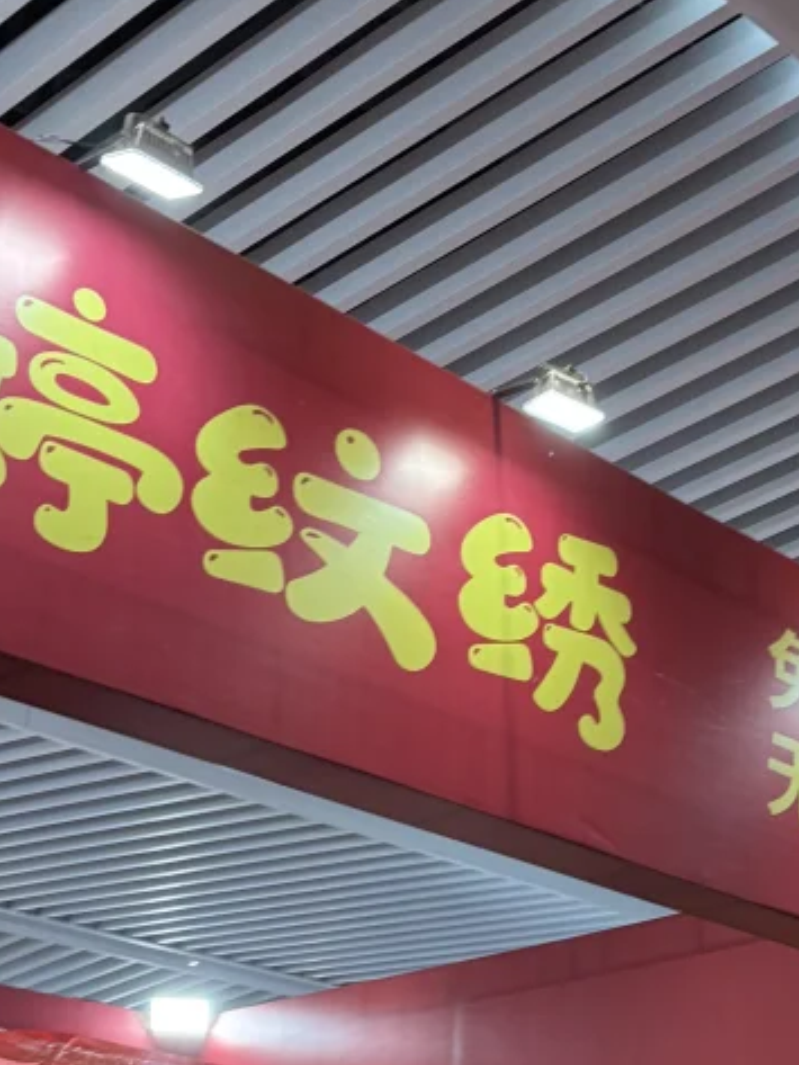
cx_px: 907
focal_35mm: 73
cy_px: 912
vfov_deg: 26.0
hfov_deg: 19.2
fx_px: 2246
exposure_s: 1/100
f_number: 1.78
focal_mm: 6.76
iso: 125
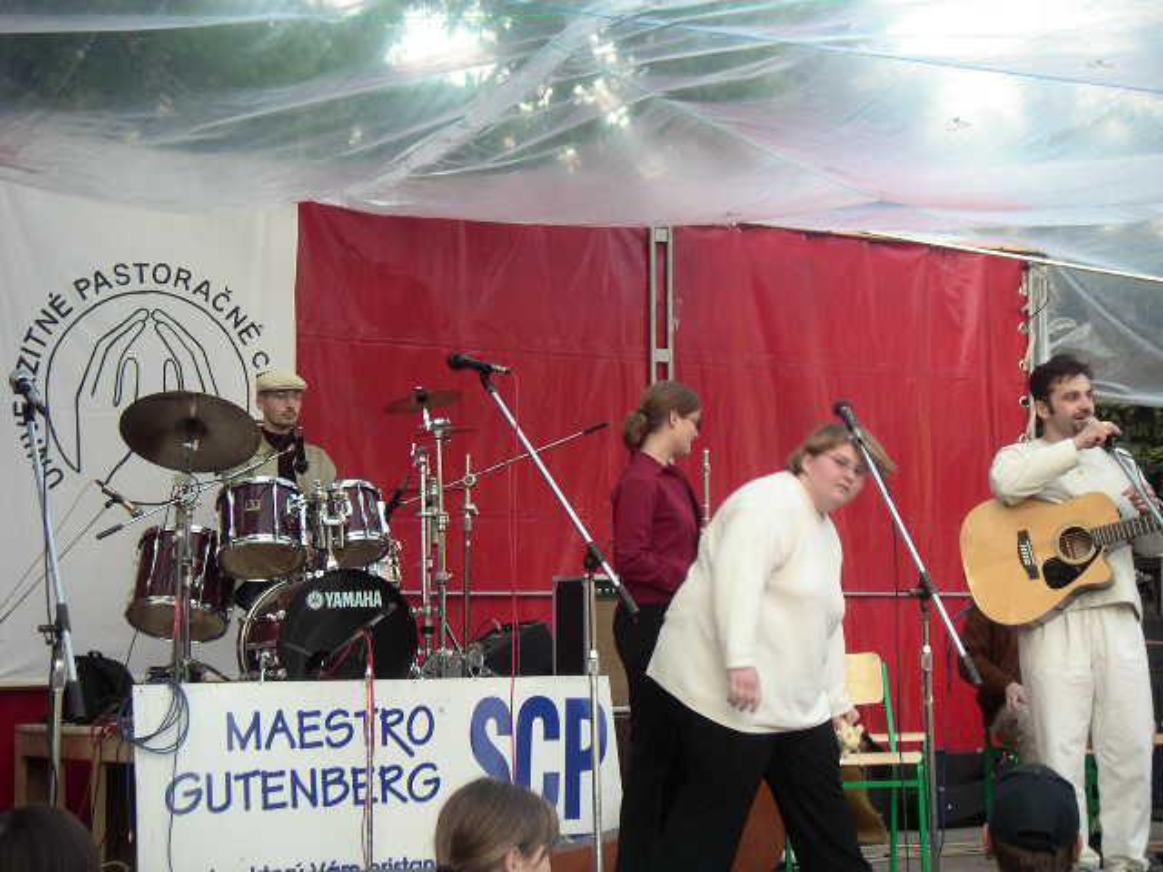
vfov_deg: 22.3
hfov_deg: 29.4
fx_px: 2217
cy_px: 436
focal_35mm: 66
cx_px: 582
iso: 64
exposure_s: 1/75
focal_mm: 10.2
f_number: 3.1
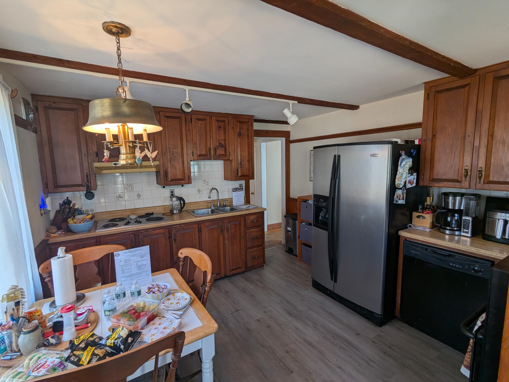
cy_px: 191
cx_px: 254
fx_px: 235
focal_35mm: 16
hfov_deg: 94.5
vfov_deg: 78.1
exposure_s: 1/40
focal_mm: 2.35
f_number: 2.2
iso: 52
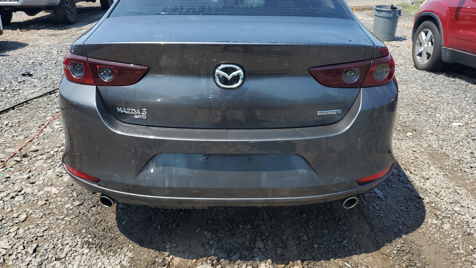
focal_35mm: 29
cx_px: 238
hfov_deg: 66.1
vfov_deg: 39.9
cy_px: 100
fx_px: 366
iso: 50
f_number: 1.5
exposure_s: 1/1667
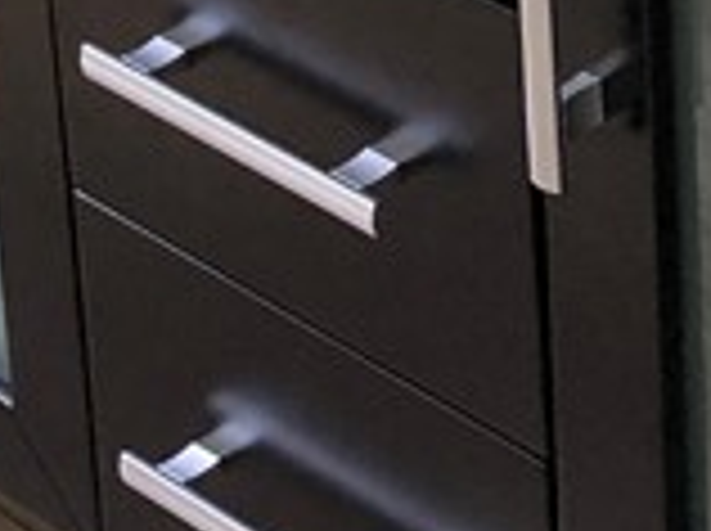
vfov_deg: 7.6
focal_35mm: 182
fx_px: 3733
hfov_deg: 10.9
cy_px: -778
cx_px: 508
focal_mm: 4
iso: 32
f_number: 1.8
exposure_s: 1/30
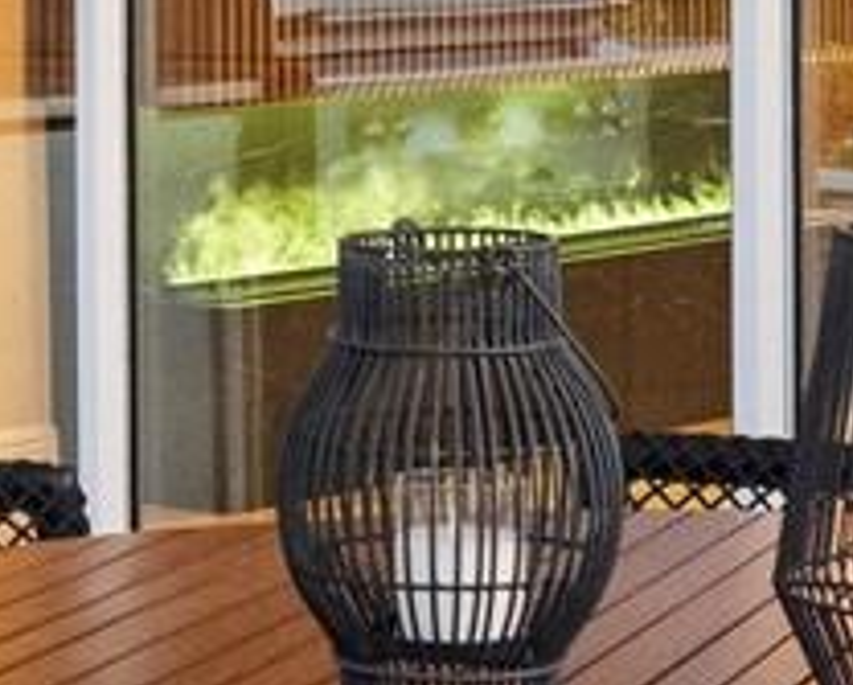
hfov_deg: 11.5
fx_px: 4171
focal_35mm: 165
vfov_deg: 9.3
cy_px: -123
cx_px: -88
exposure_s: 1/60
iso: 3200
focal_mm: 11
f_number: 2.8
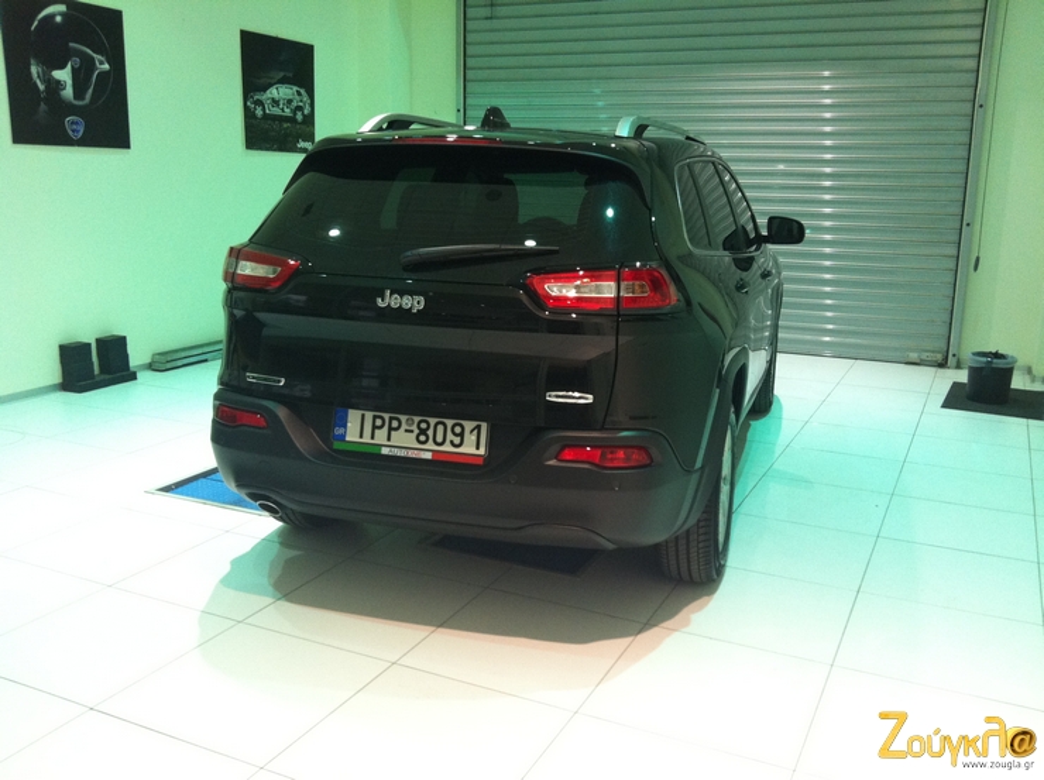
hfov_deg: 52.7
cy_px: 390
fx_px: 1054
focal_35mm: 35
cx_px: 522
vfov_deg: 40.6
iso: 160
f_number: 2.8
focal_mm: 3.85
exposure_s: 1/17
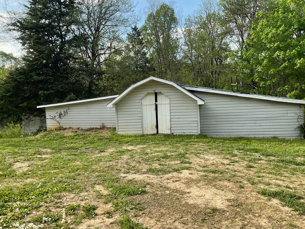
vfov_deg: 48.2
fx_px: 256
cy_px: 114
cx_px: 152
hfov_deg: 61.7
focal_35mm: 29
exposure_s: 1/545
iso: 16
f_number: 1.8
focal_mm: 3
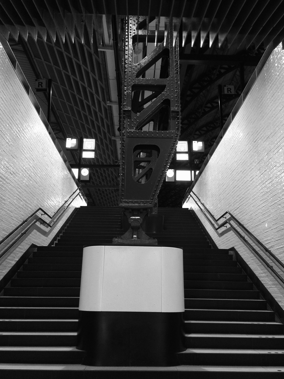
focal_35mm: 29
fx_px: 317
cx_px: 142
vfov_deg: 61.7
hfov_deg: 48.2
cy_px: 190
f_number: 2.2
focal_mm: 4.15
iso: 250
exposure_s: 1/20
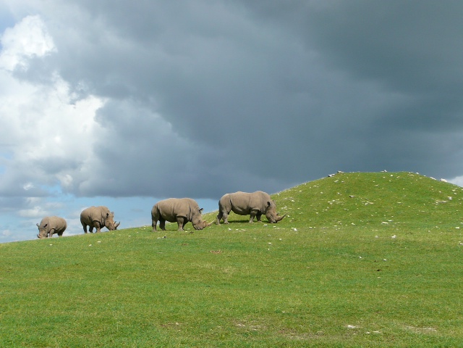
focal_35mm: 52
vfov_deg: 28.0
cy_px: 174
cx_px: 232
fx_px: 696
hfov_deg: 36.8
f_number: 5.6
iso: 80
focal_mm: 7.8
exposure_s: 1/400
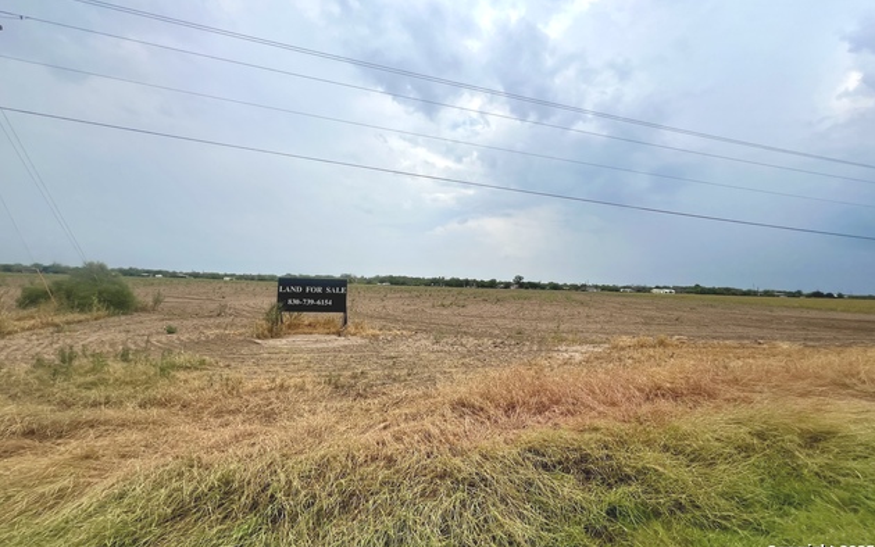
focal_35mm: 14
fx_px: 334
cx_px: 433
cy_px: 242
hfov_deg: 105.3
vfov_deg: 78.4
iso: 40
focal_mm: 1.57
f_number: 1.8
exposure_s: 1/3534
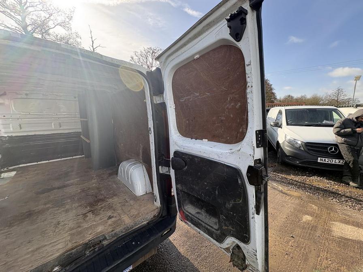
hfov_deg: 102.1
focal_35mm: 14
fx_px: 147
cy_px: 136
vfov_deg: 85.7
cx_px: 182
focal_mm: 2.22
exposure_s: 1/302
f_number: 2.2
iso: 40
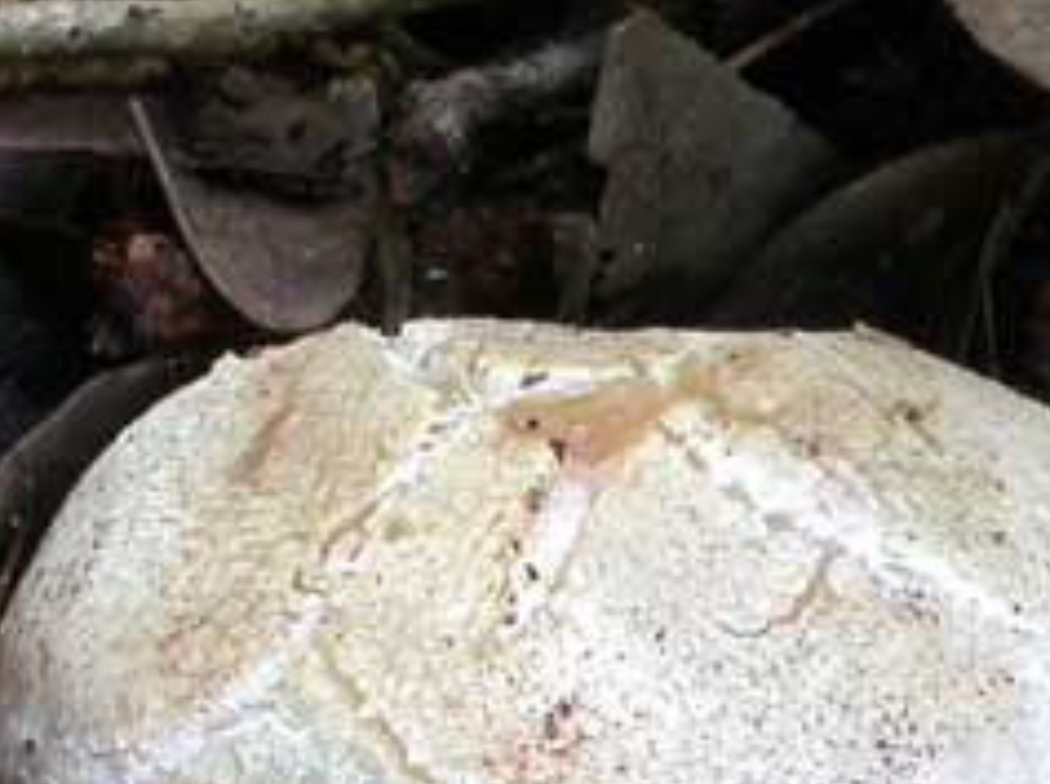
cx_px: 1440
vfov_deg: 4.2
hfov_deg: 5.6
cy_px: 687
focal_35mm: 355
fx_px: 10752
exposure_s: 1/8
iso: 200
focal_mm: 21.8
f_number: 10.4
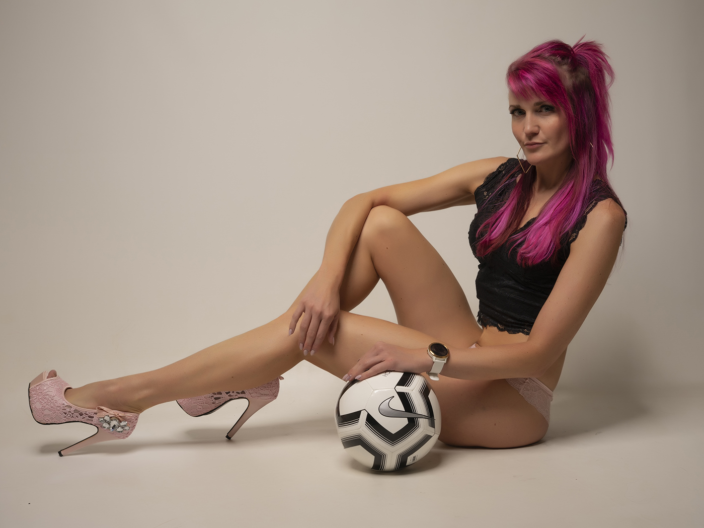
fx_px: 1118
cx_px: 349
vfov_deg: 26.6
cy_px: 261
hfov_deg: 34.9
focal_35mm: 55
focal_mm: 50
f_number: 7.1
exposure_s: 1/200
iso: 125
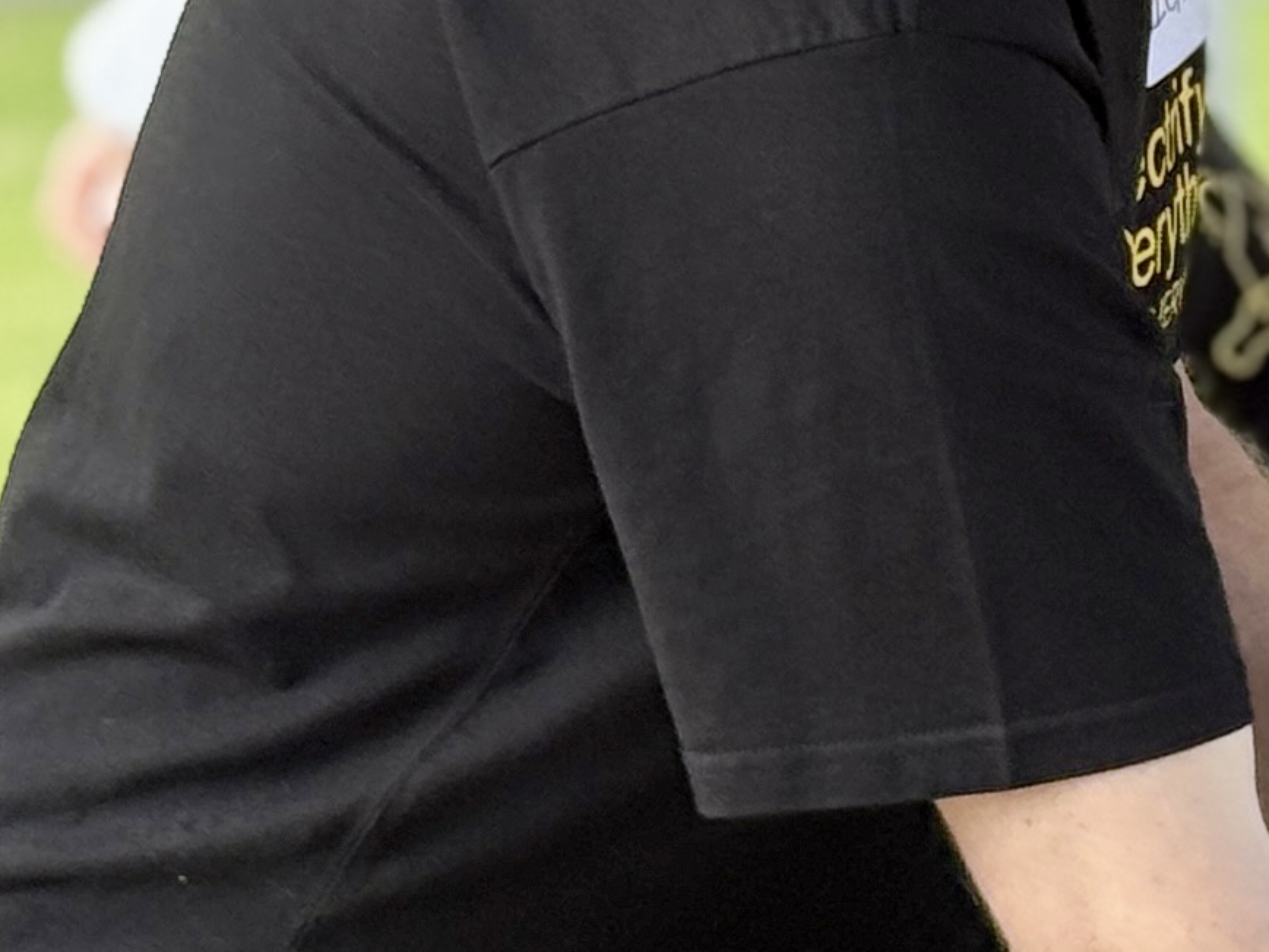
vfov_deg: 6.6
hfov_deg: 8.7
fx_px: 8175
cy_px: 114
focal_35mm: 223
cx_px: 1649
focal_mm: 6.76
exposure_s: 1/388
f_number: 1.78
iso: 100
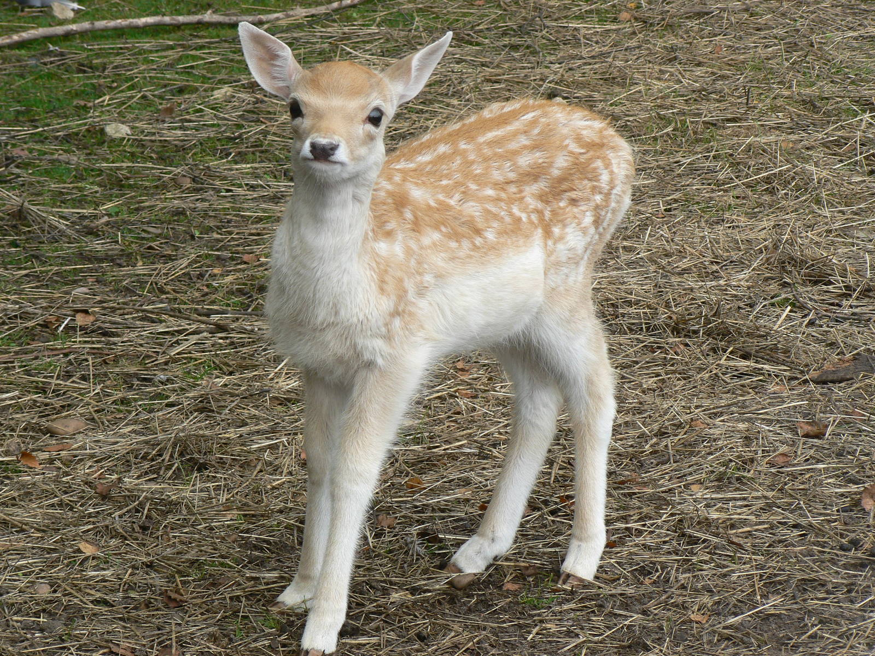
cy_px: 328
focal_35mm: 190
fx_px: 4803
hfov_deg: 10.4
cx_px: 438
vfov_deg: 7.8
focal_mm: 31.6
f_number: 5.6
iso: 80
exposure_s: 1/100
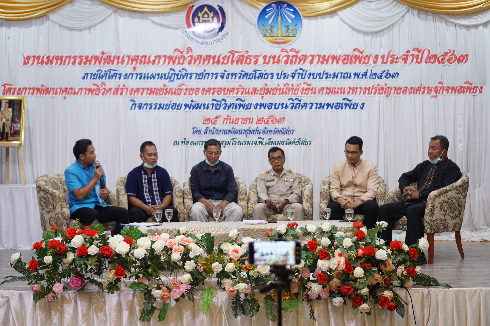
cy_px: 163
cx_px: 245
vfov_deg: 25.8
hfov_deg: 37.9
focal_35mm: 52
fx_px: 715
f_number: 2
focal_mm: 35
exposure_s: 1/60
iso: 250
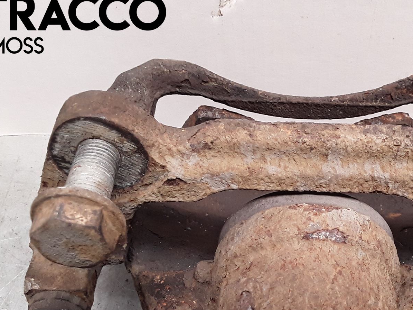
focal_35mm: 48
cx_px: 308
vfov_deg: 29.4
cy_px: 259
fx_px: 573
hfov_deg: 38.7
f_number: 1.9
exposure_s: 1/50
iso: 80
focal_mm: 2.91
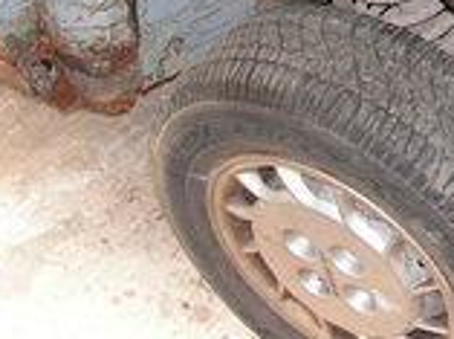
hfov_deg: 20.7
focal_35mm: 92
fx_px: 1204
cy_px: -12
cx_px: 451
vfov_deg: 15.7
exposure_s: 1/40
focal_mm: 6
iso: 200
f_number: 3.2
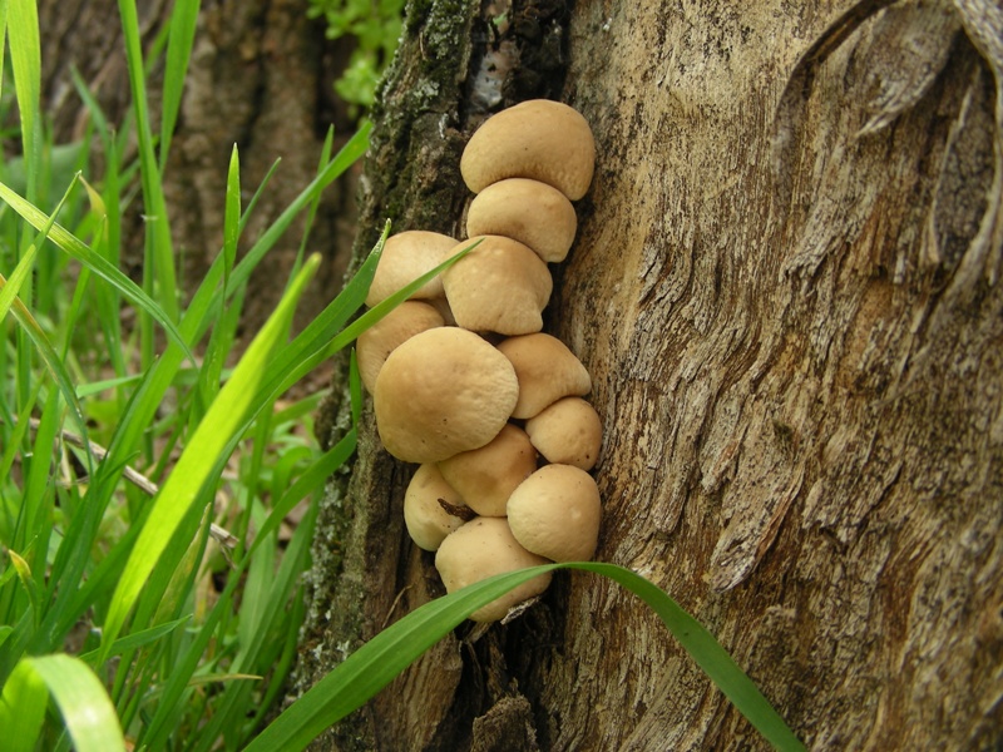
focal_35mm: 38
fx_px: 1101
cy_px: 376
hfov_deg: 49.0
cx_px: 502
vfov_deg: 37.7
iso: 50
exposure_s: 1/62.2
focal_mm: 6.3
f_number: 3.5
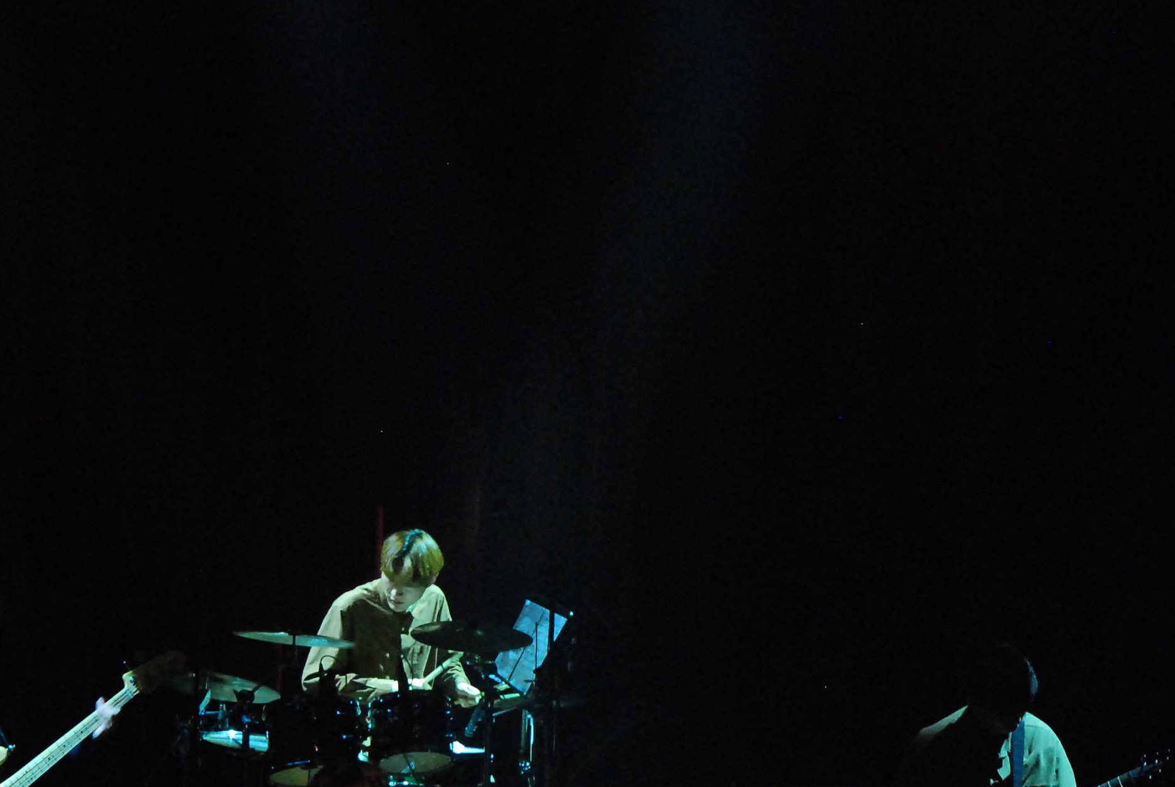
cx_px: 517
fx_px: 5556
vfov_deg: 8.1
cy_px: 693
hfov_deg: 12.1
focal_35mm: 170
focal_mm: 55
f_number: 5.6
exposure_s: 1/60
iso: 1250
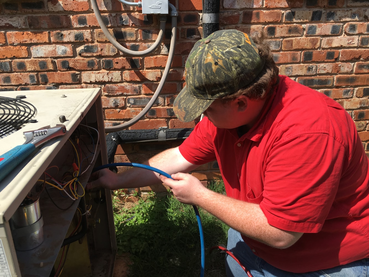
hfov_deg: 61.7
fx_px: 309
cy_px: 138
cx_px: 184
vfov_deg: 48.2
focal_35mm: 29
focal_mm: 4.15
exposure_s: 1/884
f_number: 2.2
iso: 25
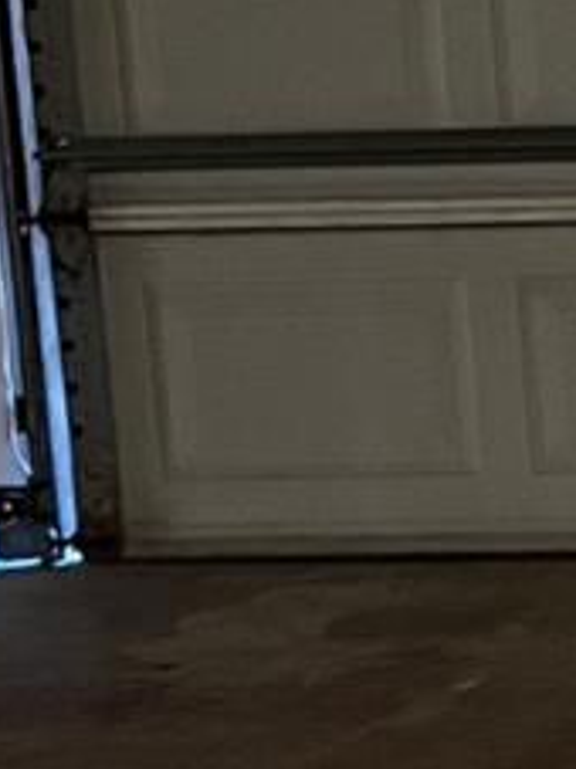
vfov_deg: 11.5
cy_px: 356
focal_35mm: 172
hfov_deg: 7.9
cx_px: 1479
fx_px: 3820
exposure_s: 1/30
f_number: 1.6
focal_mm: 5.1
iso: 800
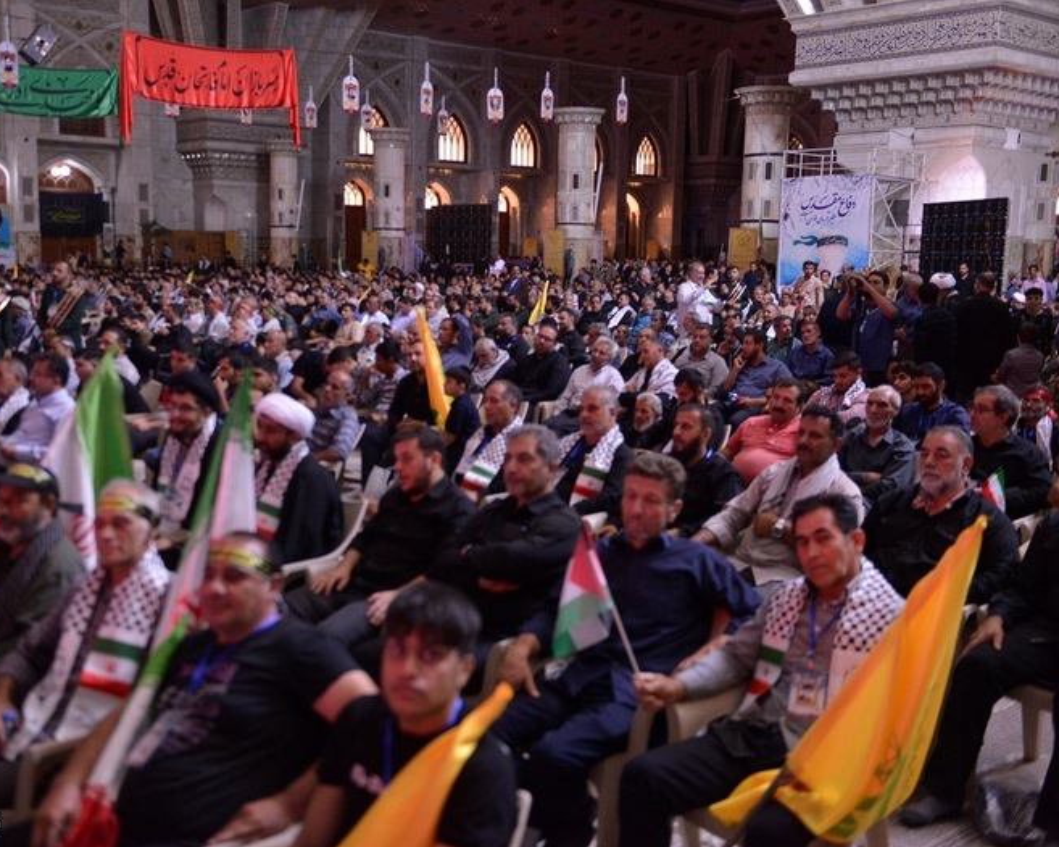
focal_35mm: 40
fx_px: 1253
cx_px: 442
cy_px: 428
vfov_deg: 37.3
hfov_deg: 45.6
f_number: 2.8
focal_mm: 35
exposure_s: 1/80
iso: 3200
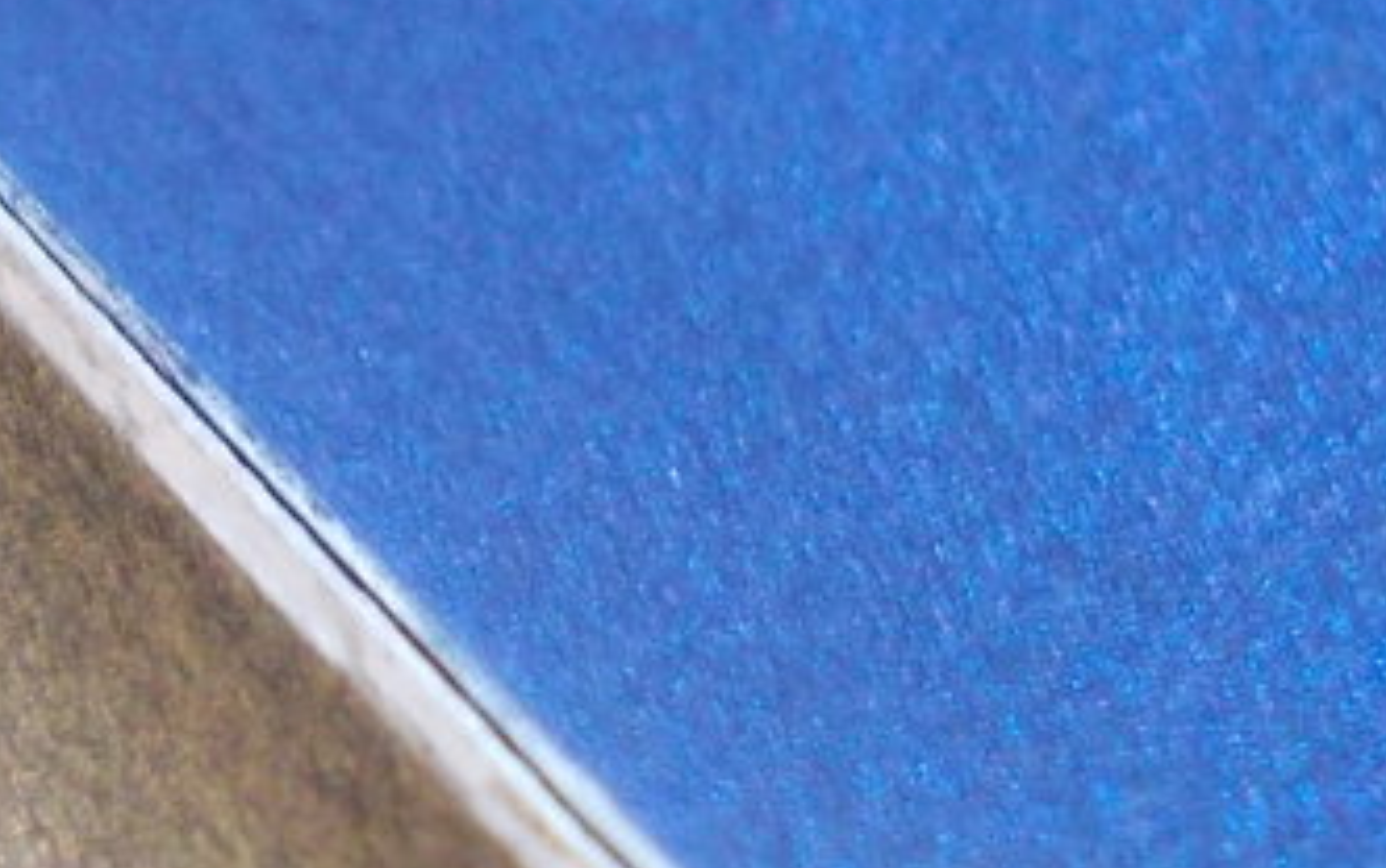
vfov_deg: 7.1
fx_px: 6917
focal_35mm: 183
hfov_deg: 11.3
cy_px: 985
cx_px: -6
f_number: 3.3
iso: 200
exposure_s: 1/10
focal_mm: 6.1
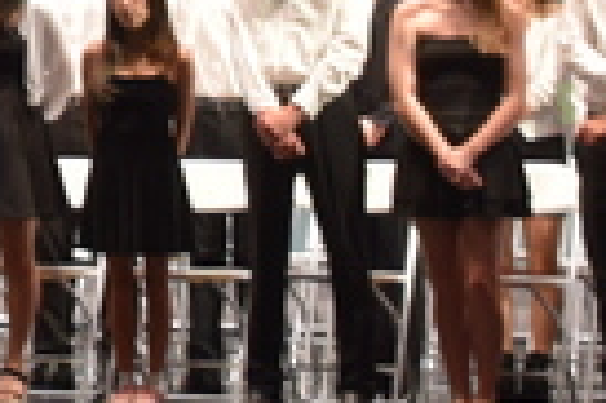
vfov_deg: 4.5
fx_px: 5090
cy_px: -219
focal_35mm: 303
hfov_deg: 6.5
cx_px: -787
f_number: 4
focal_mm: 27
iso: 500
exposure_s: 1/60
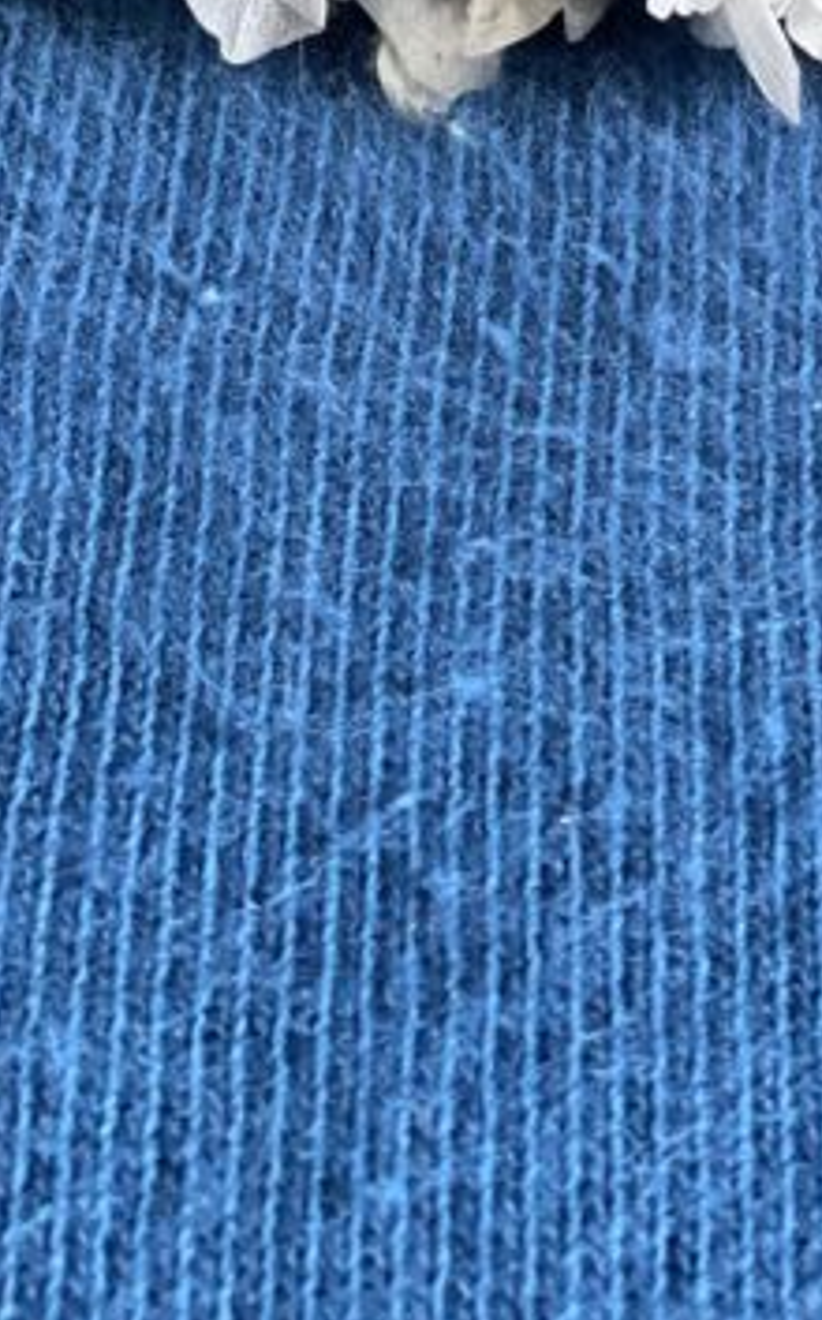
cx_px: 725
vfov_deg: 16.2
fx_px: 4490
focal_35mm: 125
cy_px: -157
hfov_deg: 10.4
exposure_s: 1/98
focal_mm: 6
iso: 250
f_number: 2
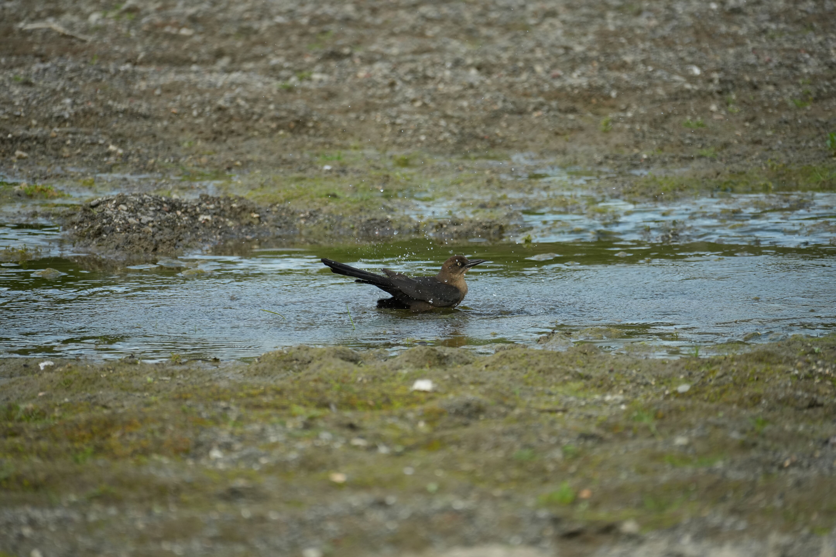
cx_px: 418
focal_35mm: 300
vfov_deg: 4.6
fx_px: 6966
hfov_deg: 6.9
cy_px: 278
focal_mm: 300
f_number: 7.1
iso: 640
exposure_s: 1/1000
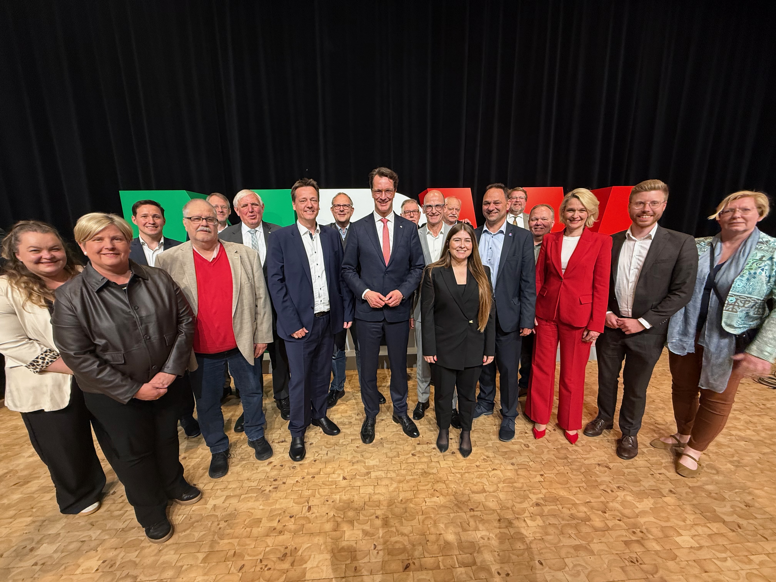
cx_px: 388
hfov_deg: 102.1
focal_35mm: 14
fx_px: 314
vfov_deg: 85.7
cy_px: 291
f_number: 2.2
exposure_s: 1/99
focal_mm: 2.22
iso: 160
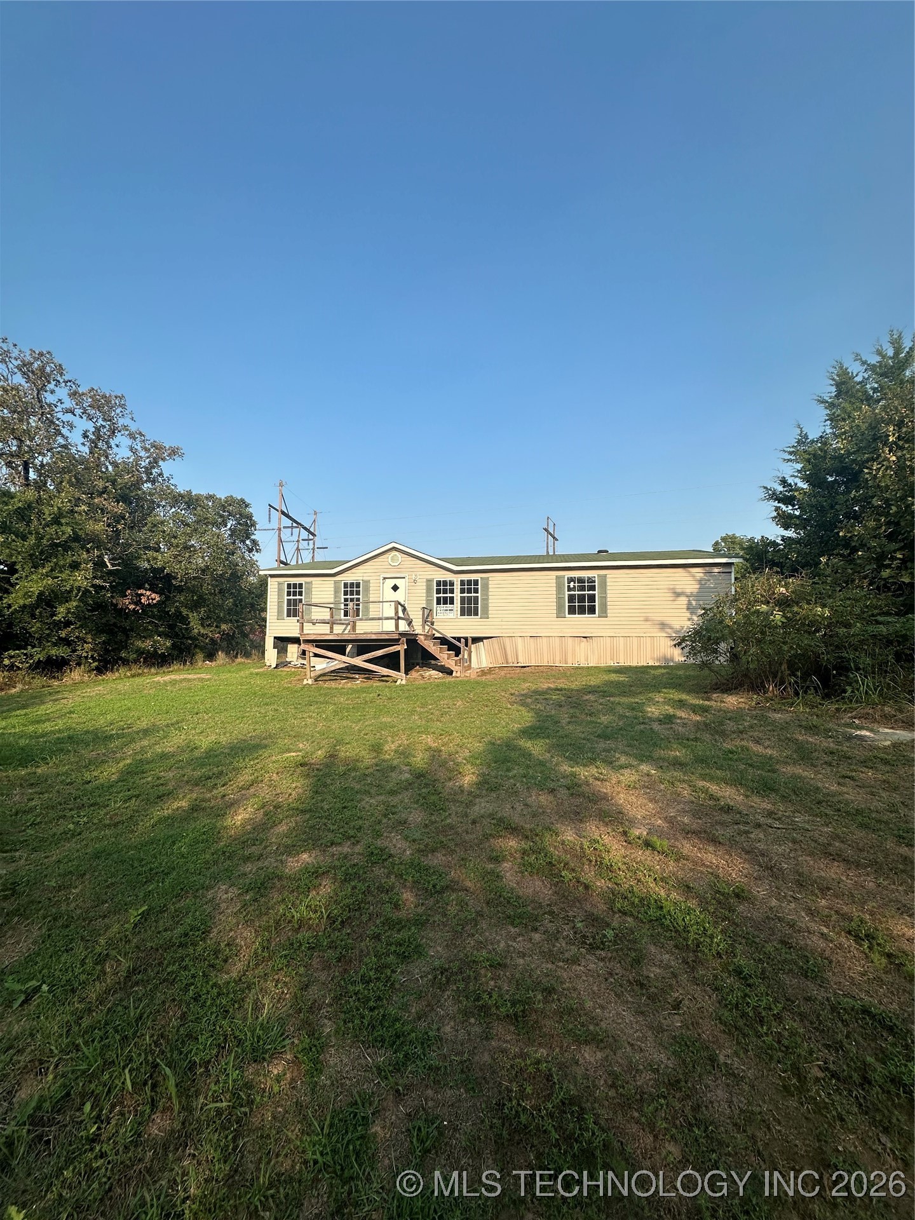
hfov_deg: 85.7
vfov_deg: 102.1
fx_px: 493
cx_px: 458
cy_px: 610
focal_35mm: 14
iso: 40
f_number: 2.2
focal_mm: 2.22
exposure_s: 1/1473
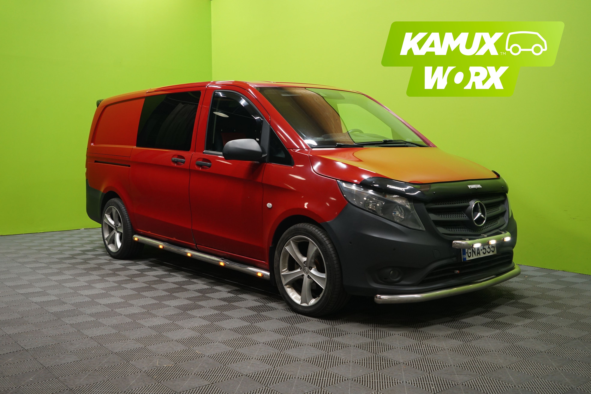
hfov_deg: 51.9
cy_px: 197
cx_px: 296
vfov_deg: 35.9
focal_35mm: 37
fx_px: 607
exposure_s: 1/20
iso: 1000
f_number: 5
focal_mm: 37
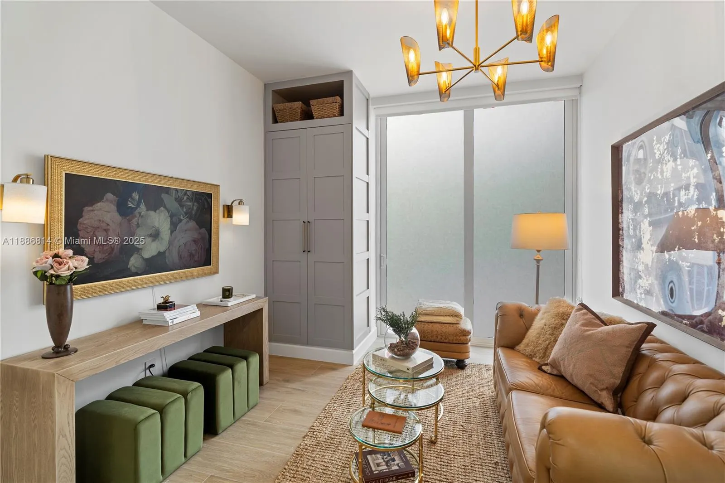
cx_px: 362
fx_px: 322
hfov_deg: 96.7
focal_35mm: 16
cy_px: 242
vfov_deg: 73.7
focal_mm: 16
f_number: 4.5
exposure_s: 1/15
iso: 250
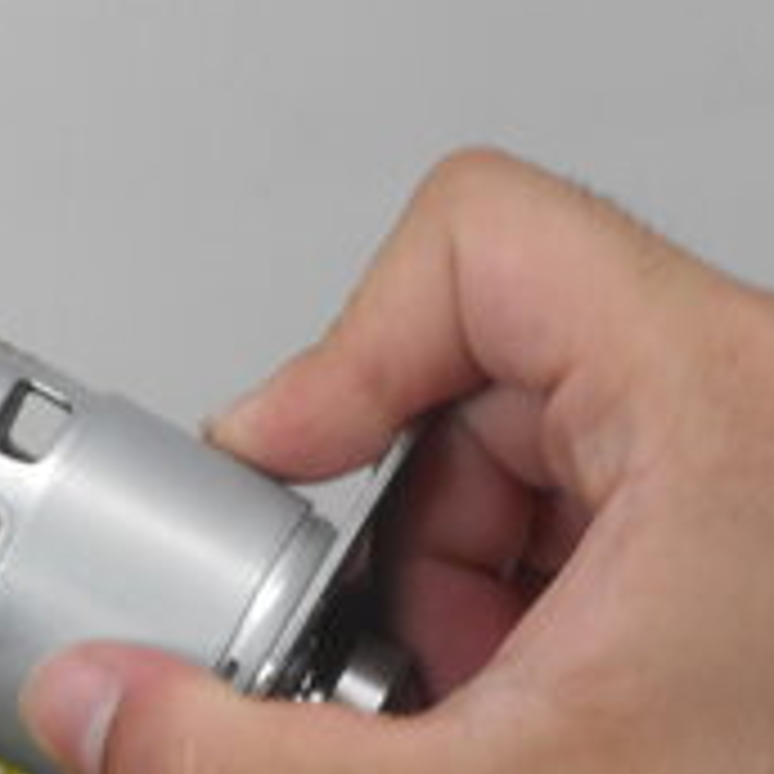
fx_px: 7867
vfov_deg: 5.6
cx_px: -378
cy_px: 801
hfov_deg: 5.6
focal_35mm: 311
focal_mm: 18.2
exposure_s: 1/60
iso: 160
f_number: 5.8
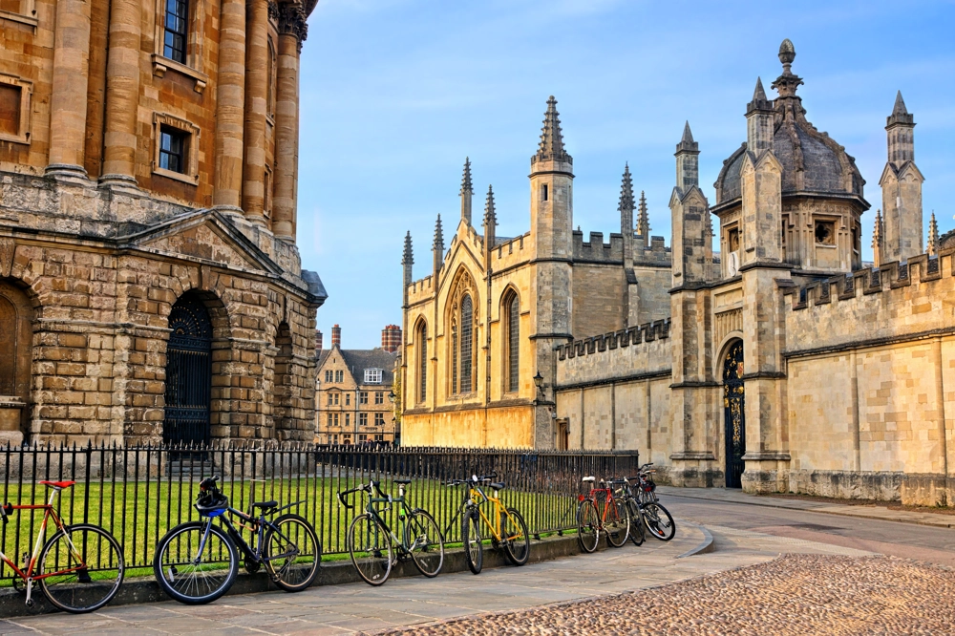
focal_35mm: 42
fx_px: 1114
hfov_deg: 46.4
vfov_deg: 31.9
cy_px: 318
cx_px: 478
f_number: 9
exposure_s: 1/125
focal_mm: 28
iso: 100
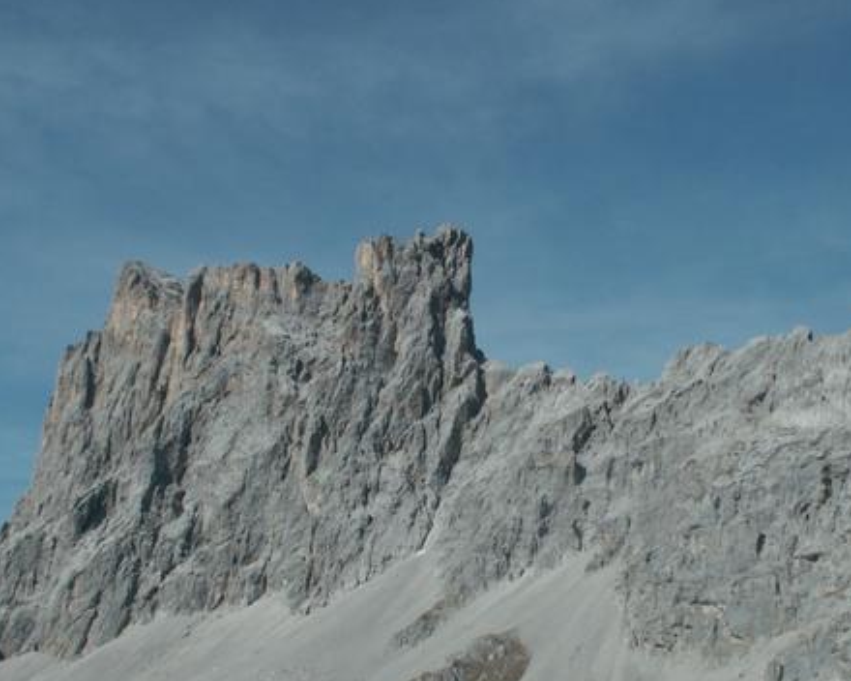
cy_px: 422
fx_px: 1536
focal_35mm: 61
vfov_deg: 24.9
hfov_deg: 30.8
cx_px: 538
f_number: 5
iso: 50
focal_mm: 7.22
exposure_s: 1/800
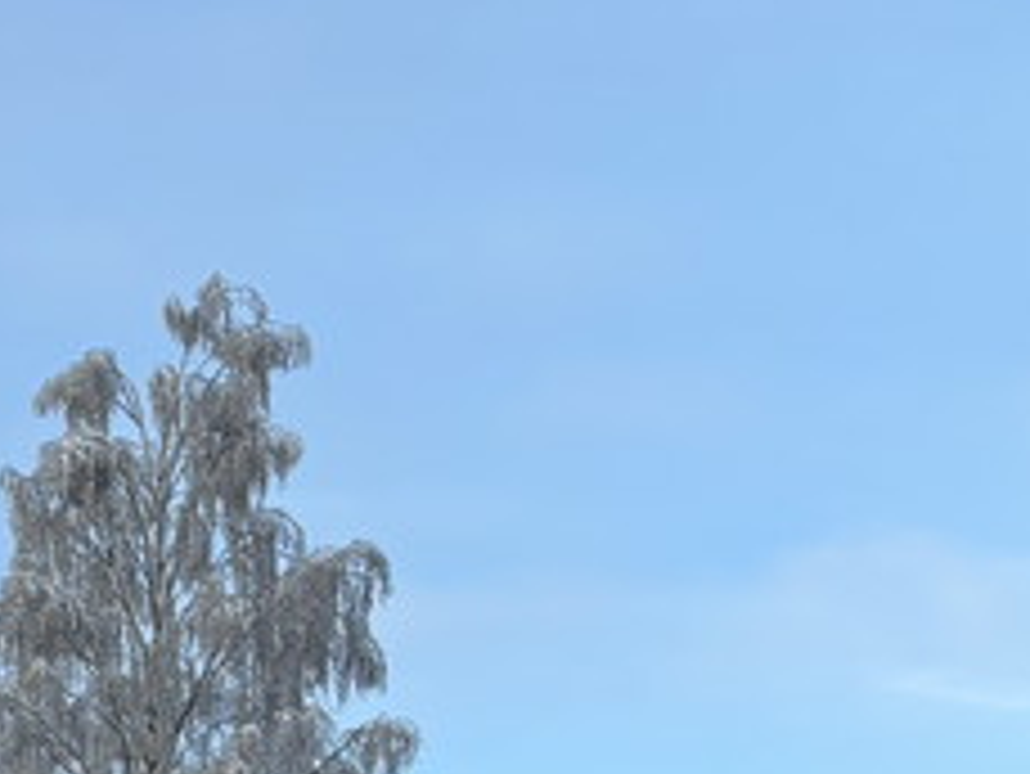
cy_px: 1098
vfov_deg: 13.0
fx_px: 3245
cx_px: -1026
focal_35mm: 109
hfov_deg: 14.8
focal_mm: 5.96
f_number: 1.6
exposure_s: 1/1522
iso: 50
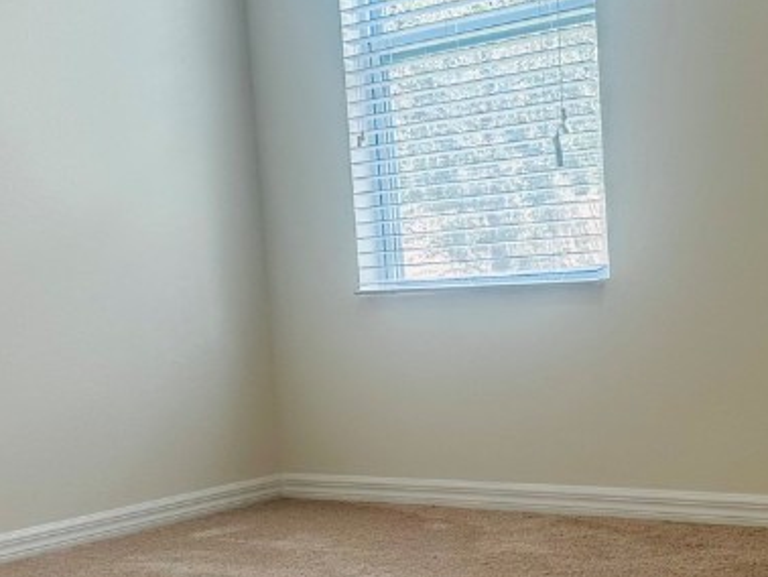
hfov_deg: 29.8
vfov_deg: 22.5
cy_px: 380
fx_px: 1443
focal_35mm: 65
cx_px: 370
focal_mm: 6.86
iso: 100
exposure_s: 1/122
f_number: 1.78
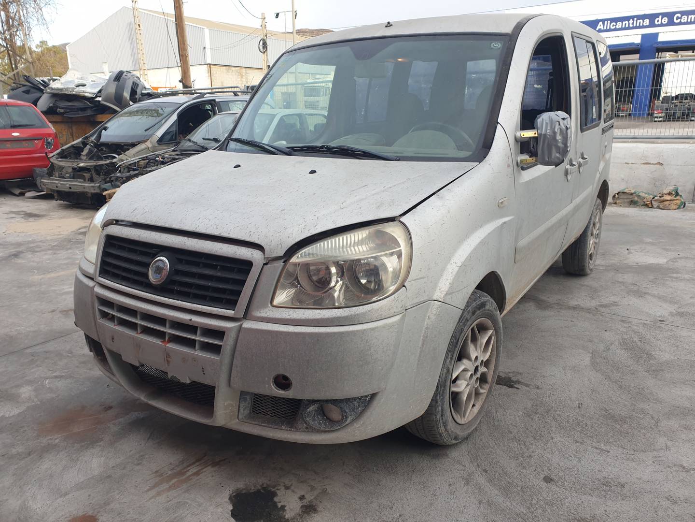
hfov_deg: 67.3
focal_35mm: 26
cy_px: 261
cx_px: 348
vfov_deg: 53.1
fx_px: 522
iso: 50
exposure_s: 1/195
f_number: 2.4
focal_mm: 4.3
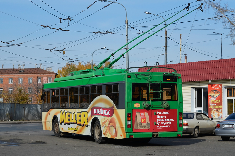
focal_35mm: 82
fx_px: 538
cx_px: 118
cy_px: 78
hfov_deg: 24.6
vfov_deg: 16.6
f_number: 9.5
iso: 100
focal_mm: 55
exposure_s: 1/350
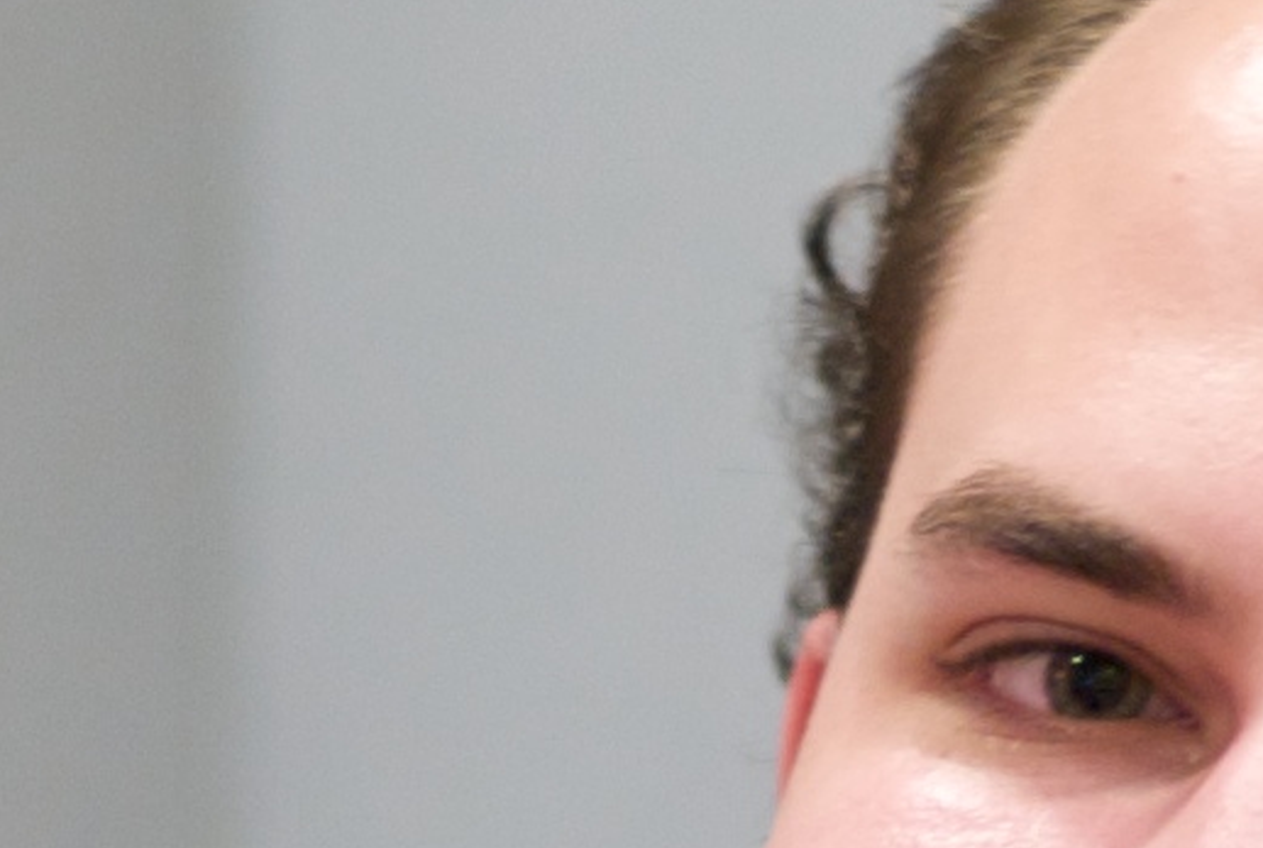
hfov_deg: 8.5
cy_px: 1744
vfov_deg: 5.6
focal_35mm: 240
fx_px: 8437
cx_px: 172
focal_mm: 35
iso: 320
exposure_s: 1/60
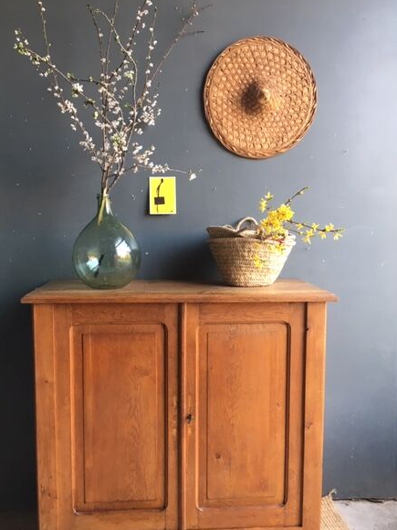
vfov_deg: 56.8
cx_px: 188
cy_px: 281
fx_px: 489
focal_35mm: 32
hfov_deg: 44.1
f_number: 2.2
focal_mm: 4.15
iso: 80
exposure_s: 1/33
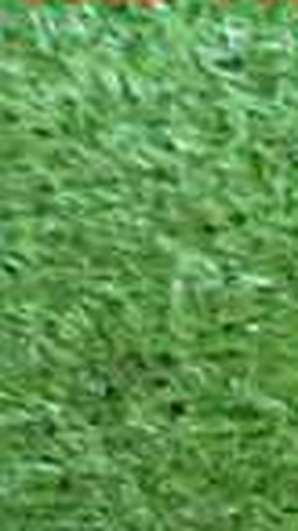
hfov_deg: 8.0
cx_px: 1087
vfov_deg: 17.5
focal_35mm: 112
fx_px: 1575
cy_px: 749
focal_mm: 4.5
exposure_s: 1/80
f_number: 2
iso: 400
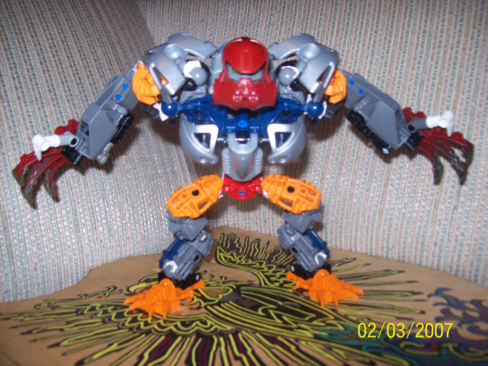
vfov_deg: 39.6
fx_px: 507
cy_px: 183
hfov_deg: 51.4
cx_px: 244
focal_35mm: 36
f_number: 2.7
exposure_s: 1/64
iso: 80
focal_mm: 6
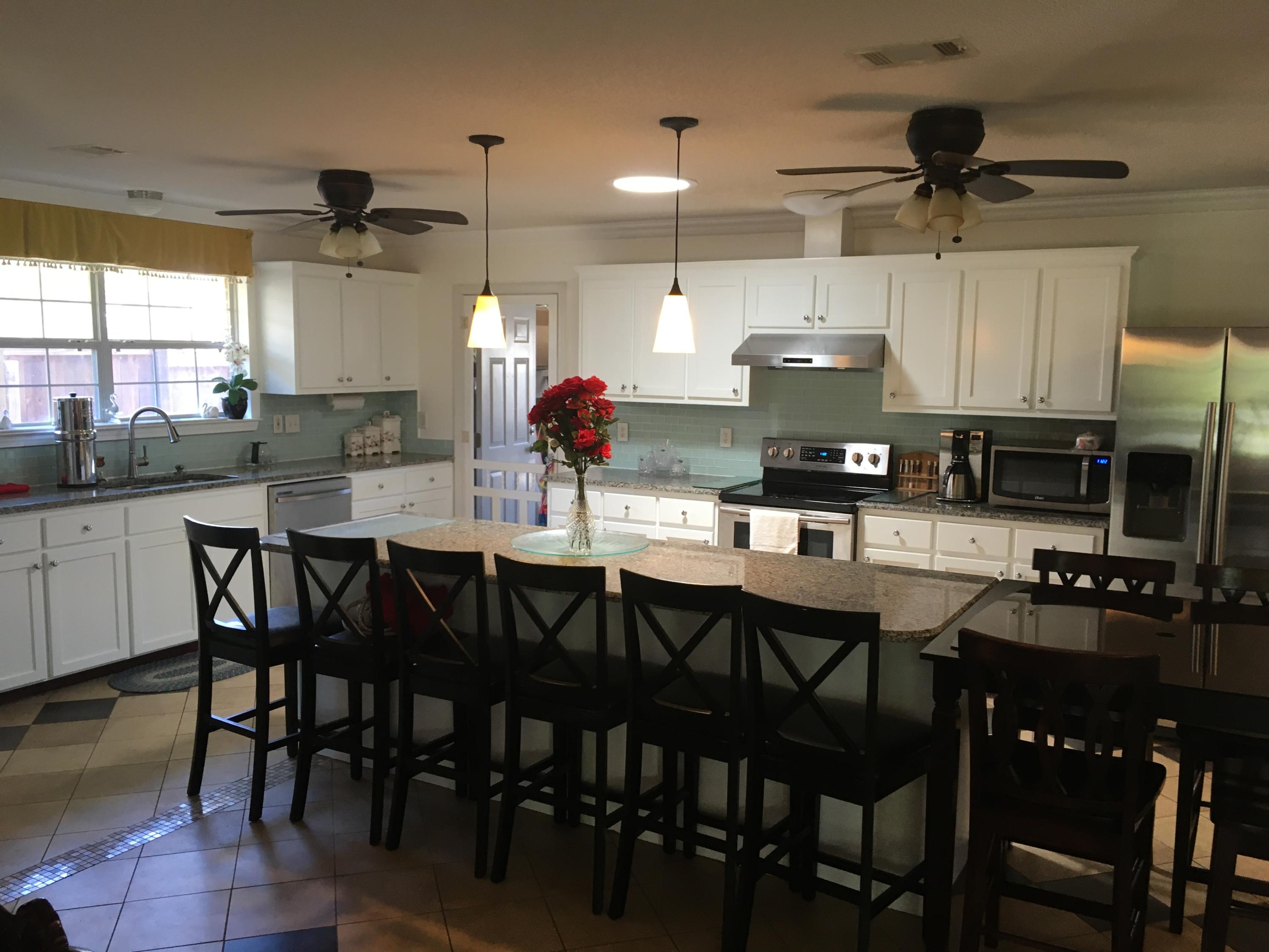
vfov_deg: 48.2
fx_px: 1063
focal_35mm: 29
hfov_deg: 61.7
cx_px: 634
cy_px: 476
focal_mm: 4.15
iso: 64
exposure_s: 1/30
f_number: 2.2
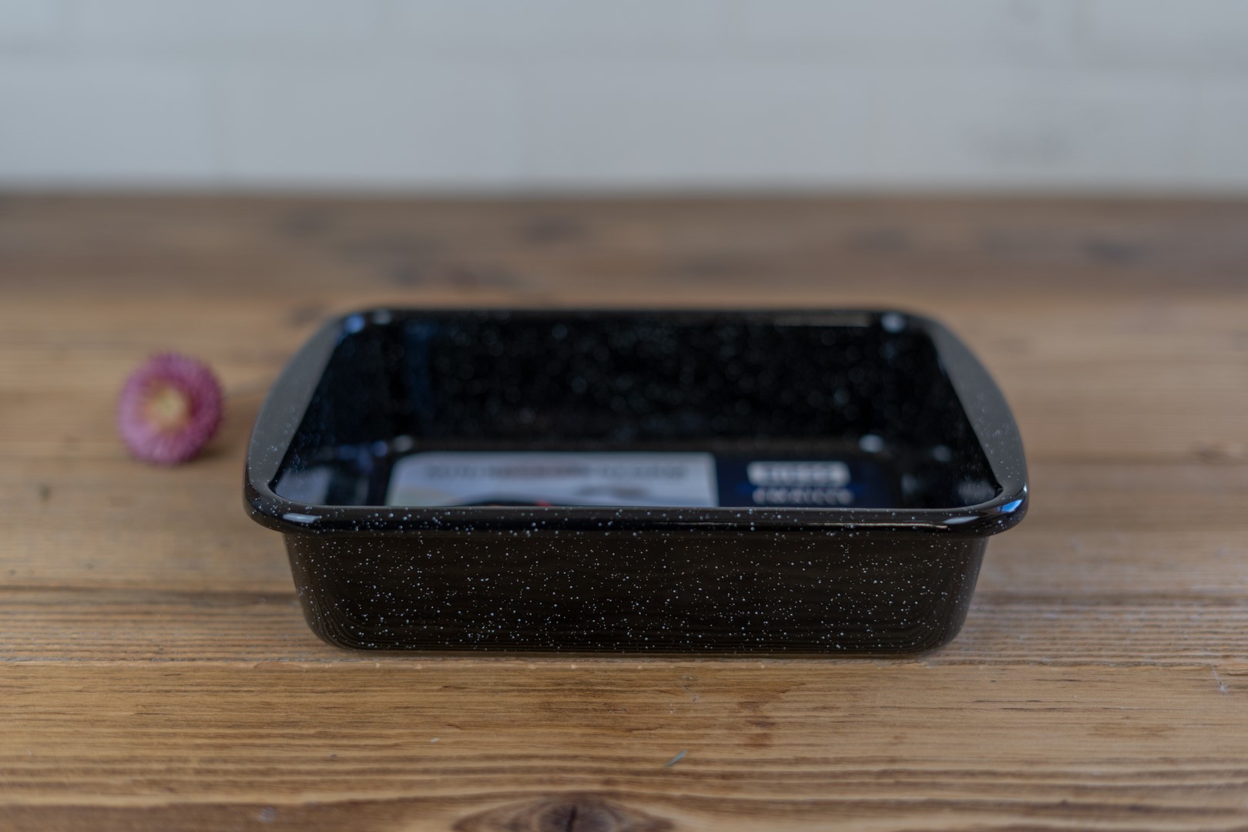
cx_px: 624
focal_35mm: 50
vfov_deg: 27.0
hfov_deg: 39.6
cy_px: 416
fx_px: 1733
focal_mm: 50
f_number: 2.2
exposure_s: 1/125
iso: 200
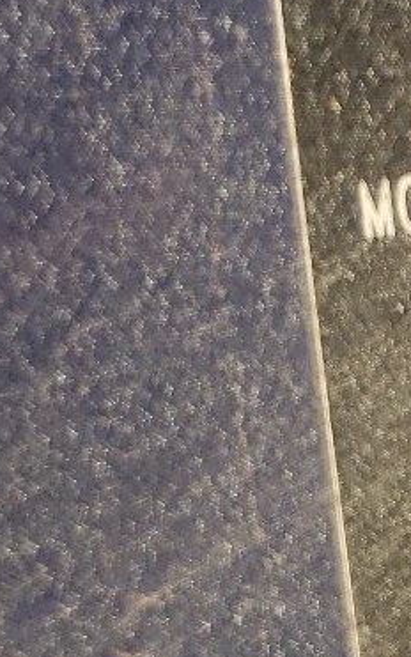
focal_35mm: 119
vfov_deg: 17.4
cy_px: 159
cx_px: 1182
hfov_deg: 9.1
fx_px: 2132
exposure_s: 1/238
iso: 50
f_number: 1.5
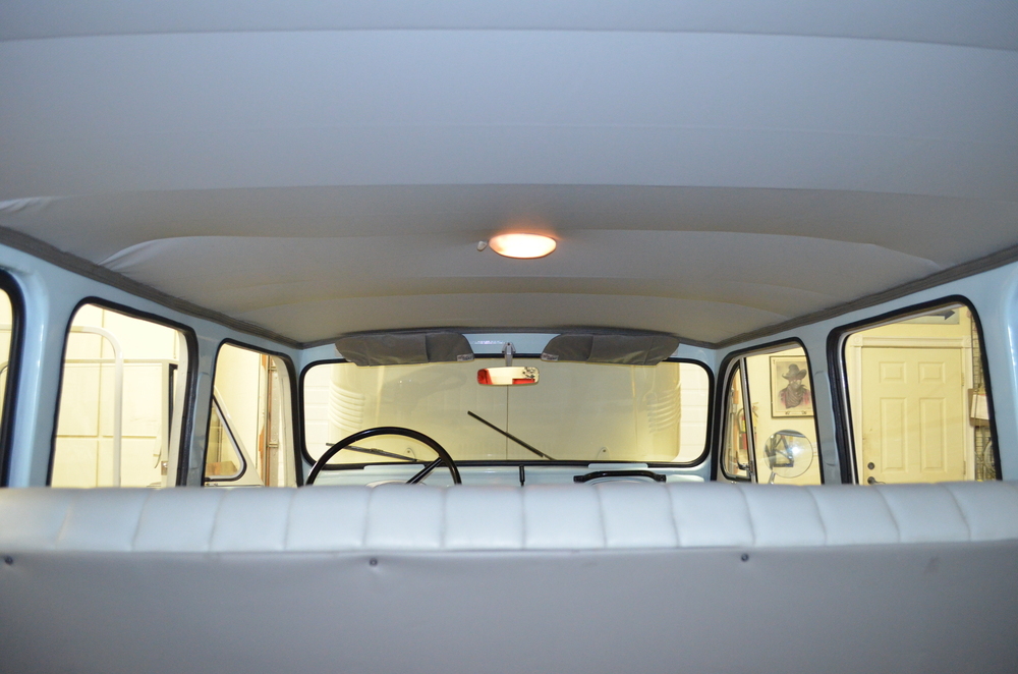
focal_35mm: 27
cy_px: 337
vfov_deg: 47.7
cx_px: 509
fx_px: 762
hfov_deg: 67.5
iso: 2500
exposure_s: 1/60
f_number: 3.5
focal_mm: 18
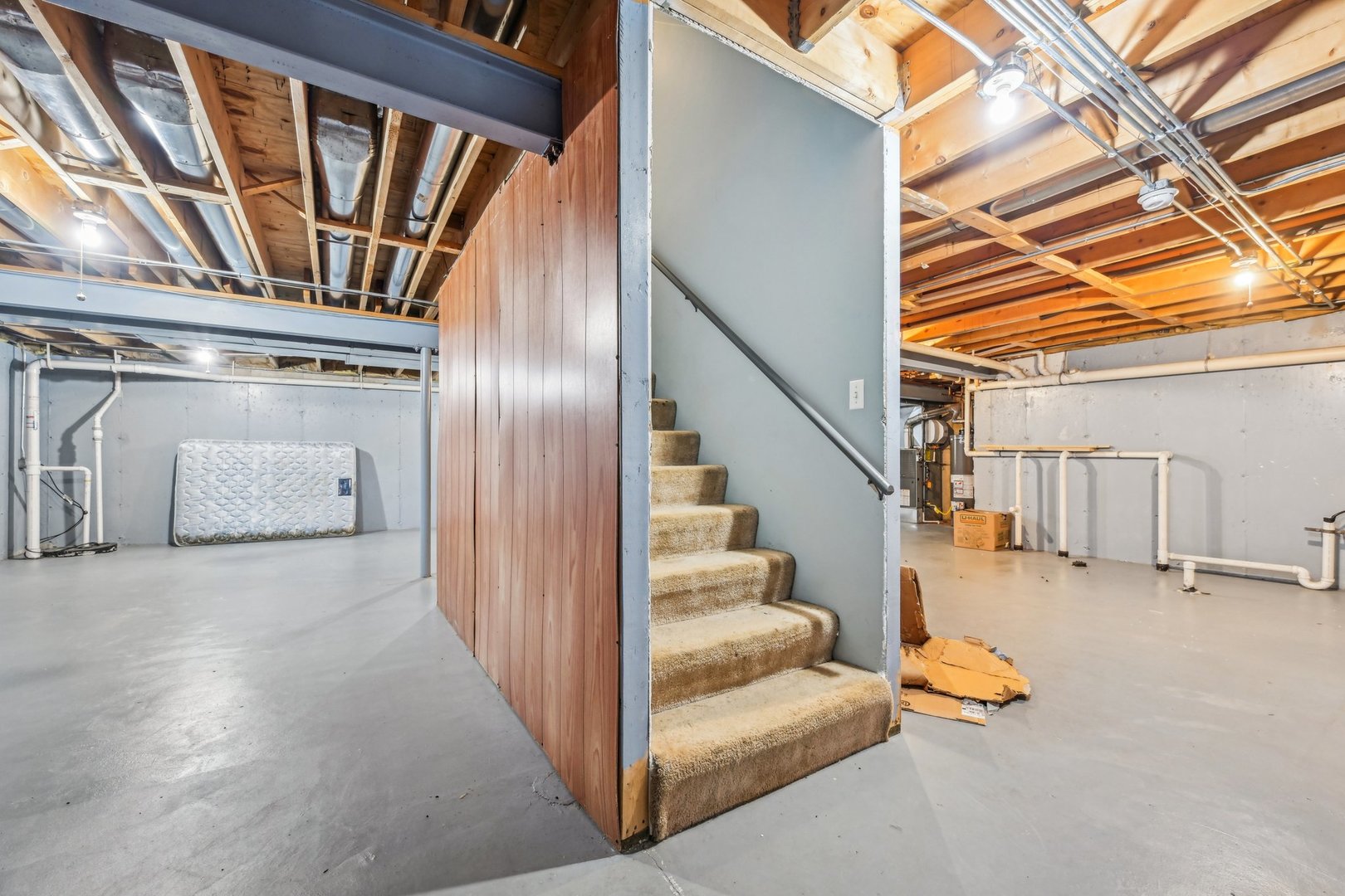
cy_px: 448
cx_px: 672
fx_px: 523
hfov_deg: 104.3
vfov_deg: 81.2
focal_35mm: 14
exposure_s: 1/2.5
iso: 800
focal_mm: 14
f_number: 8
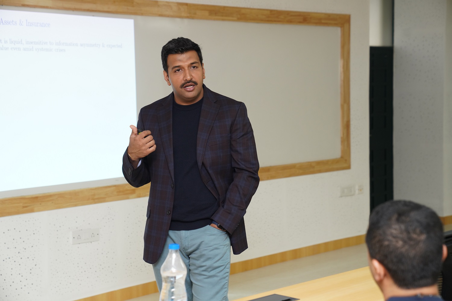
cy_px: 150
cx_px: 226
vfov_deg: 19.5
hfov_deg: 28.8
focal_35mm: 70
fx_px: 879
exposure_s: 1/200
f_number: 4
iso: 1000
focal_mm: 70
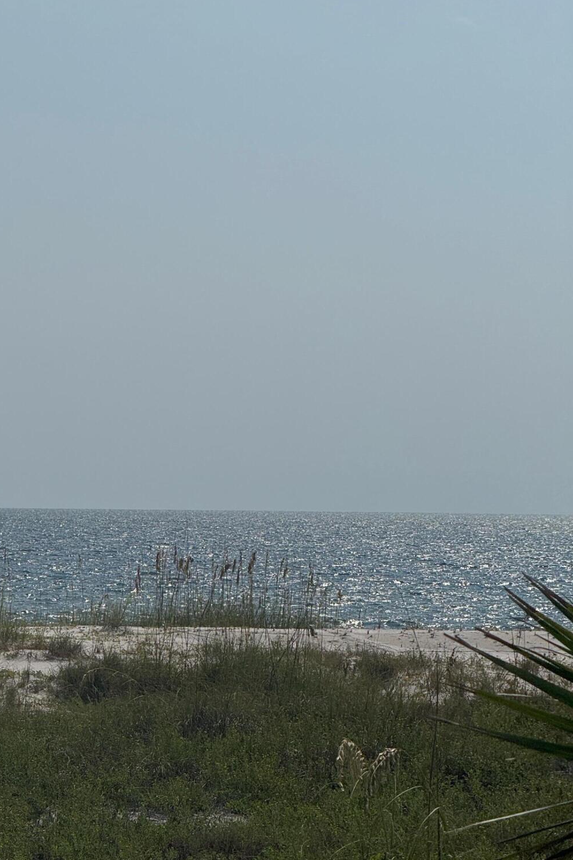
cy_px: 342
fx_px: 3989
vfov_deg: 12.3
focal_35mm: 167
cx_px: 149
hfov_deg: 8.2
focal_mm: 15.66
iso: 40
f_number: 2.8
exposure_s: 1/6289
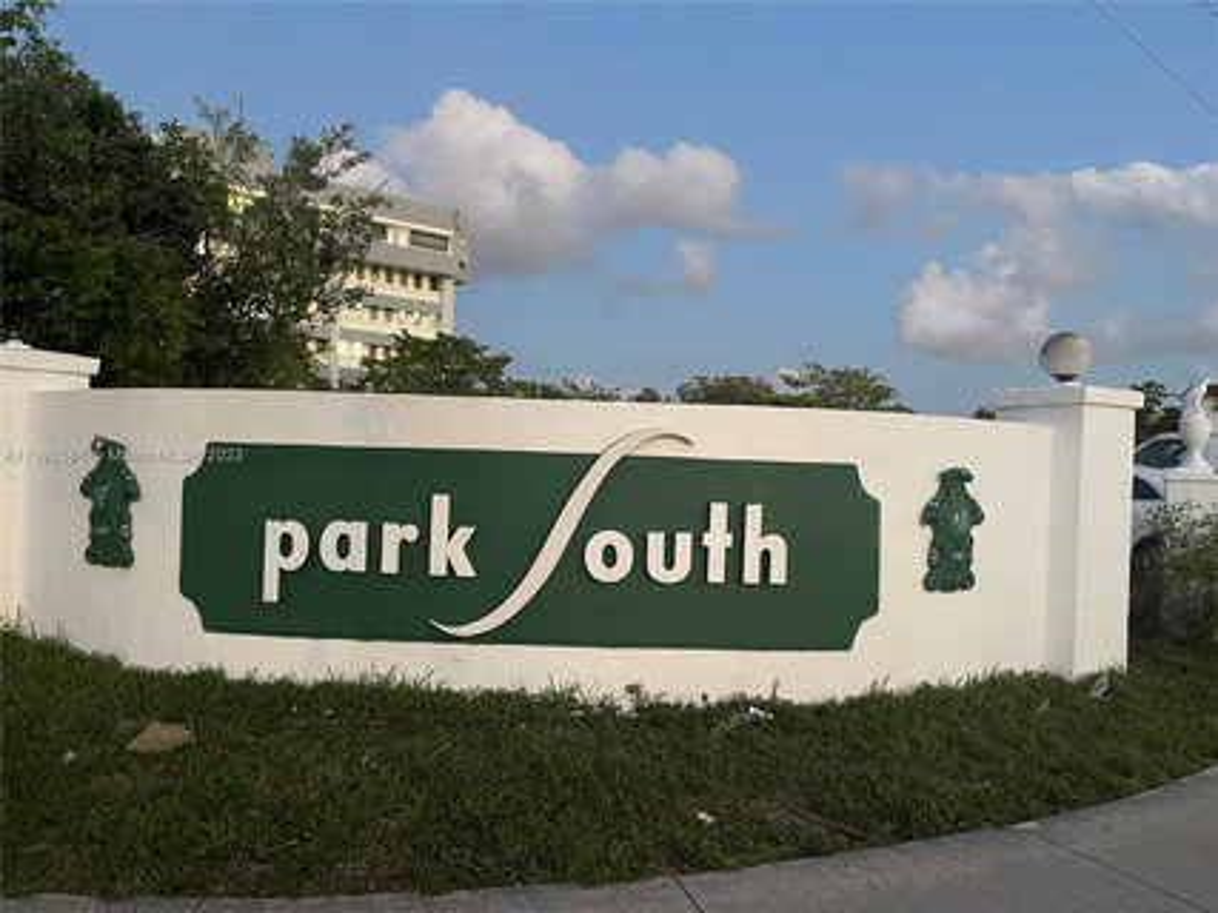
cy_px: 456
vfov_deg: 53.0
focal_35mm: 26
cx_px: 609
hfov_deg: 67.3
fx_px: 915
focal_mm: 5.1
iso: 500
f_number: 1.6
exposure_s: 1/30
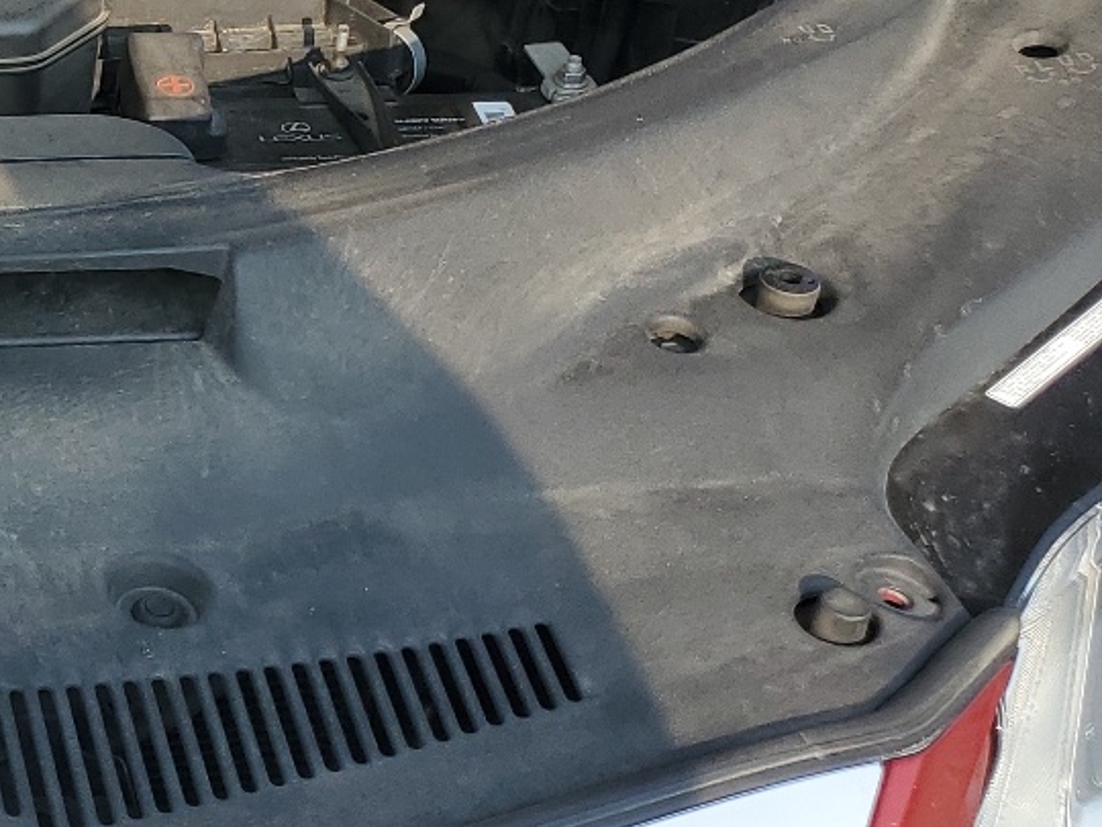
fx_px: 2451
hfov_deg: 21.5
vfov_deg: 19.1
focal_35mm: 77
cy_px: 257
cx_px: -529
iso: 50
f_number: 1.5
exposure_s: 1/1111
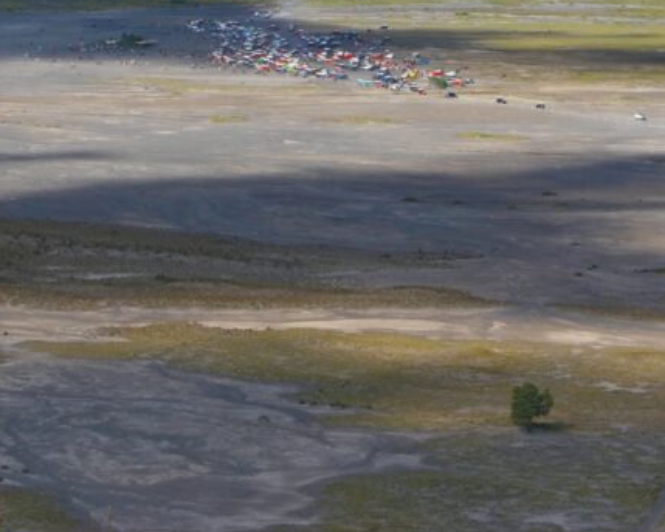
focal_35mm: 185
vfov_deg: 8.3
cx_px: 431
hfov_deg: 10.4
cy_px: 15
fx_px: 3643
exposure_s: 1/250
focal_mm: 55
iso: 100
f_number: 8
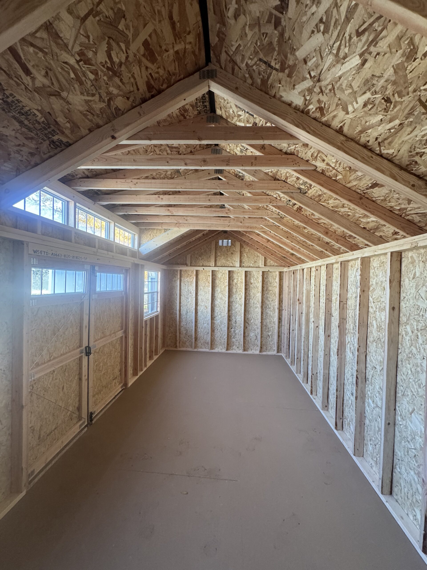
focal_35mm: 14
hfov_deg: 85.7
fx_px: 230
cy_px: 285
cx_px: 214
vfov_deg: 102.1
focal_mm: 2.22
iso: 250
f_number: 2.2
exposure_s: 1/99
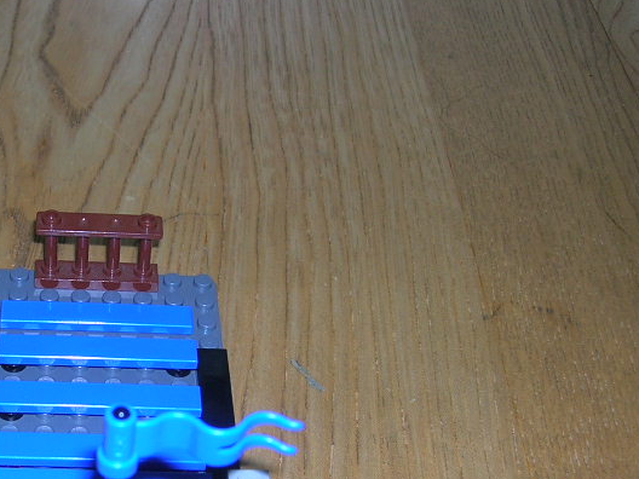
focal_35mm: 66
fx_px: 1218
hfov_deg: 28.8
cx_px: 140
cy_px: 351
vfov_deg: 22.1
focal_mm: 5.7
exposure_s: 1/60.1
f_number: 2.9
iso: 50
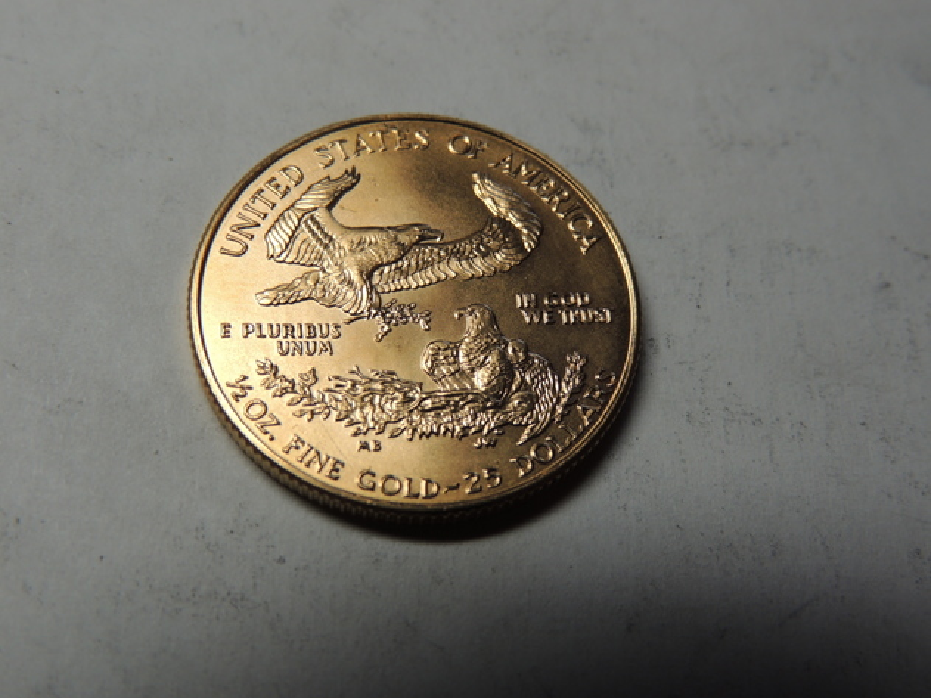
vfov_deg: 33.6
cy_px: 349
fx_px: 1156
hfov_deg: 43.9
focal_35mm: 43
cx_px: 466
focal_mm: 7.6
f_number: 3.4
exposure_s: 1/400
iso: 100
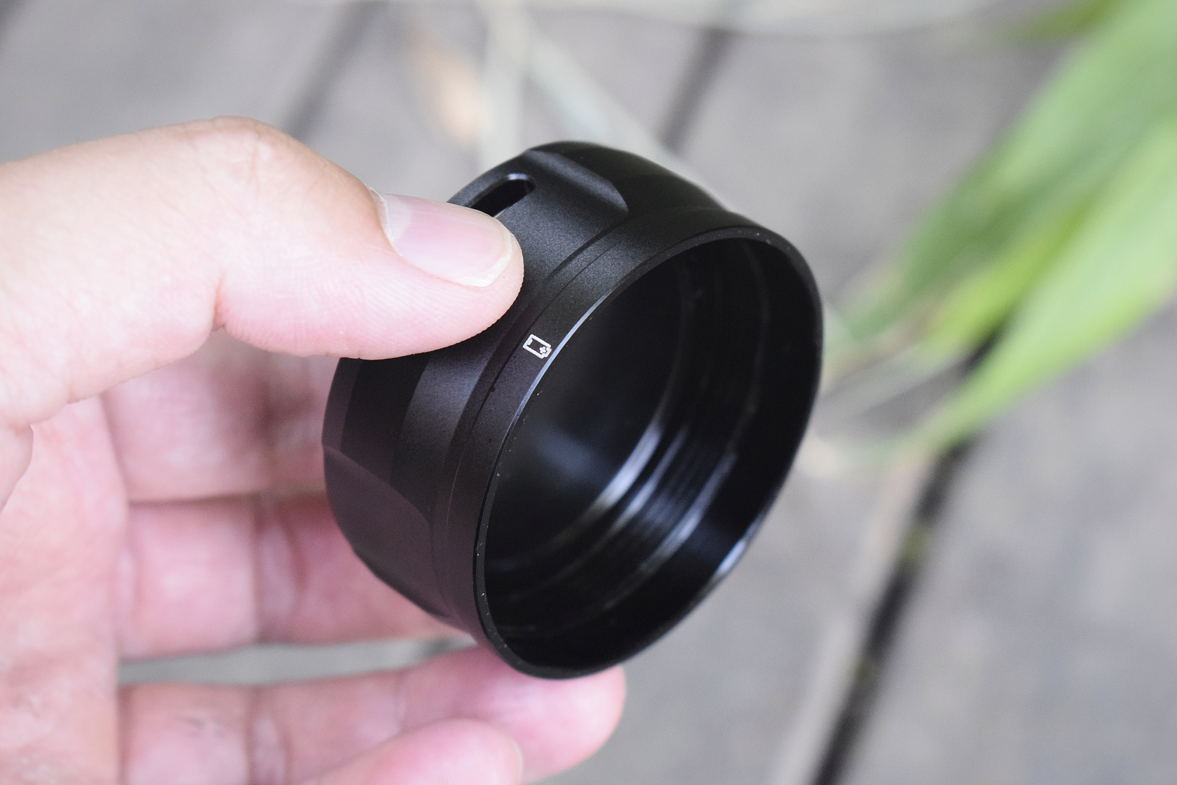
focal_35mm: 82
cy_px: 392
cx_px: 588
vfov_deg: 16.6
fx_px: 2697
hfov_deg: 24.6
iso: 3200
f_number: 7.1
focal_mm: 55
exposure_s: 1/200
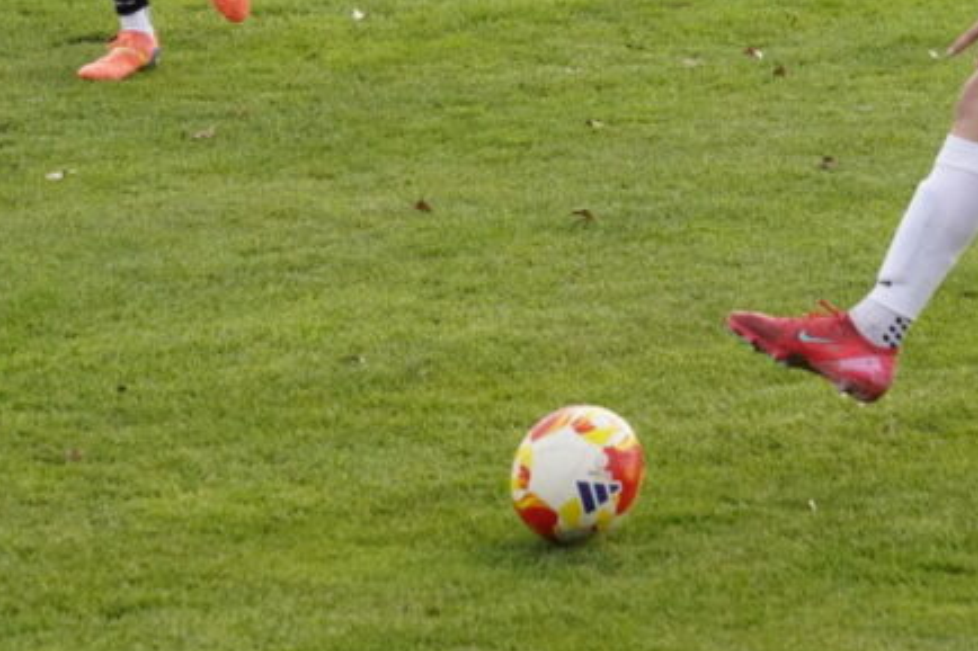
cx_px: 622
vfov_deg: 3.0
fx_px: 12491
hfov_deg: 4.5
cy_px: -105
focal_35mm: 460
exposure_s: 1/2500
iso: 6400
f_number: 6.3
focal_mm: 130
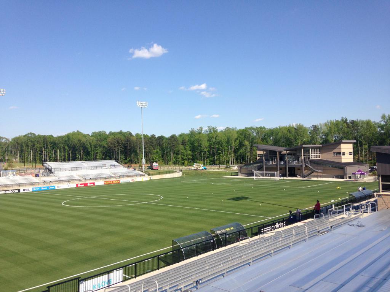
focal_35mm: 33
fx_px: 372
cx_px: 195
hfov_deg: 55.4
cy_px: 146
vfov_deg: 42.9
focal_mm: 4.12
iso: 50
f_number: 2.4
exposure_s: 1/1808
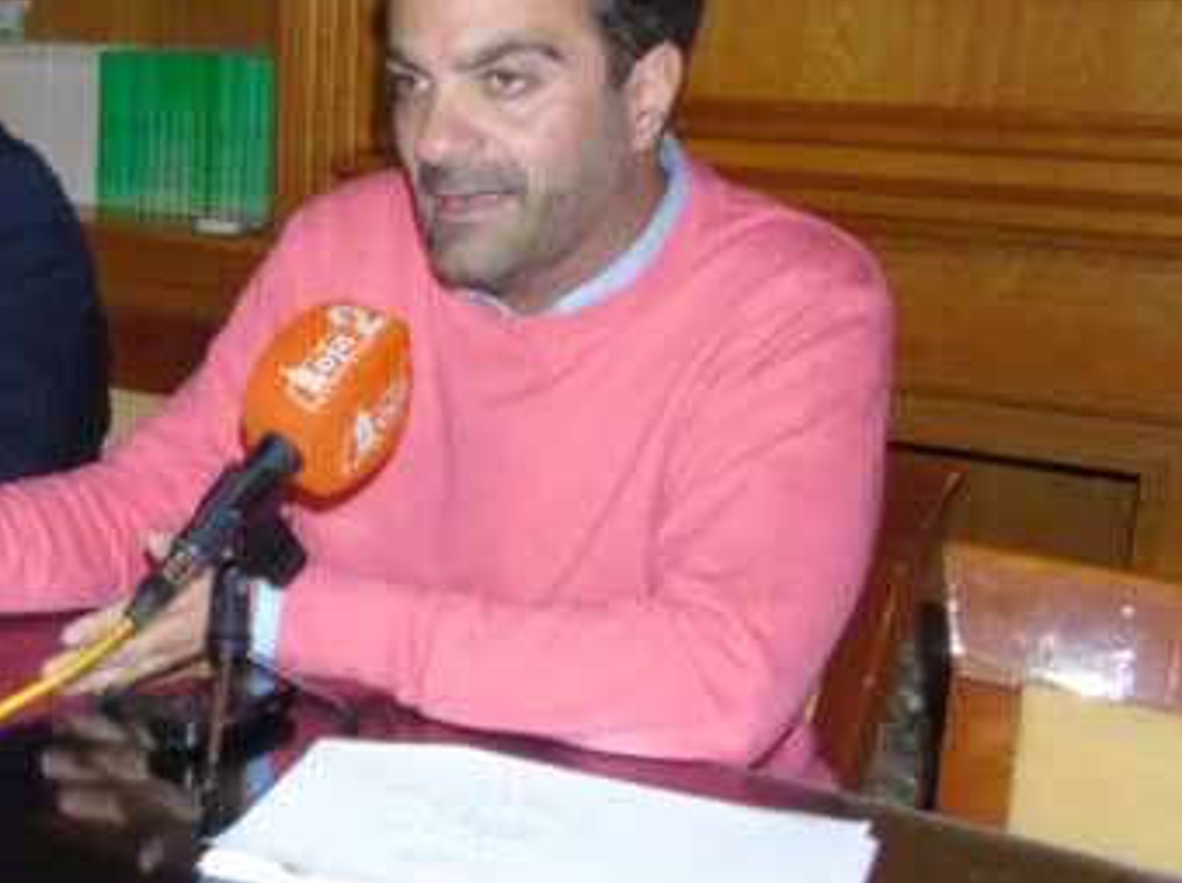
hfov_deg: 27.9
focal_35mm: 62
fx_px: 2114
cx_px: -181
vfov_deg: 23.6
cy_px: 513
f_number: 6.8
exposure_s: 1/30
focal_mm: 4.4
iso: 400
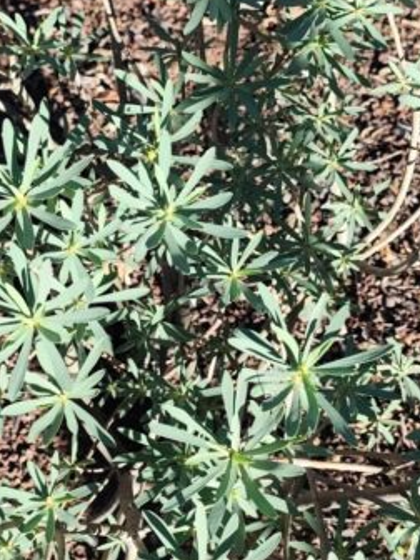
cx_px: 147
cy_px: 275
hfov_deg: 20.9
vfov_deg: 27.8
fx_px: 1132
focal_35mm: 70
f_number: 1.65
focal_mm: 6.19
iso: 50
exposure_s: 1/411
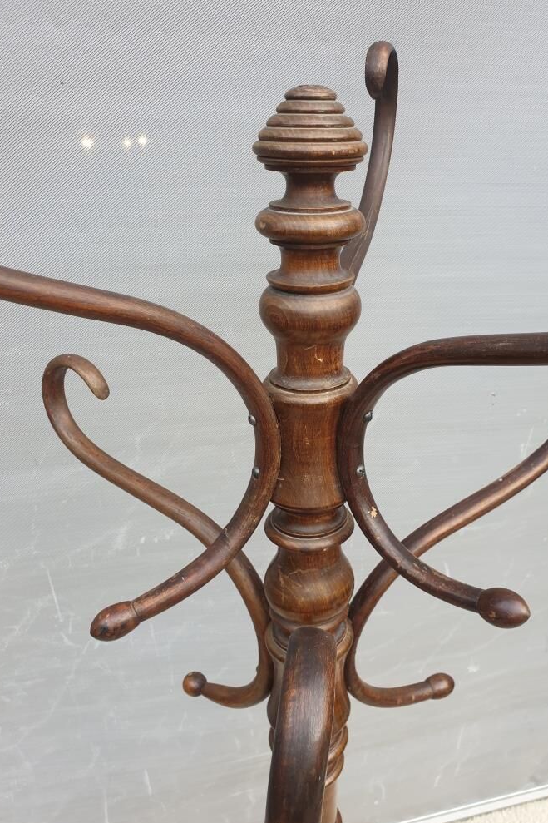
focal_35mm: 28
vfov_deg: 65.5
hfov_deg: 46.3
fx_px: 640
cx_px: 308
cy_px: 409
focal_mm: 4.3
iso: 80
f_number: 2.4
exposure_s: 1/120
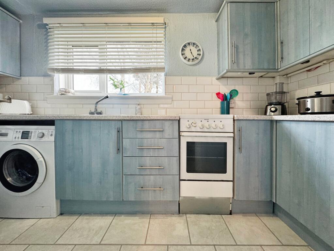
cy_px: 126
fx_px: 135
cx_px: 167
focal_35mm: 14
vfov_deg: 85.7
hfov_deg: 102.0
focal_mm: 2.22
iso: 200
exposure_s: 1/50
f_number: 2.2
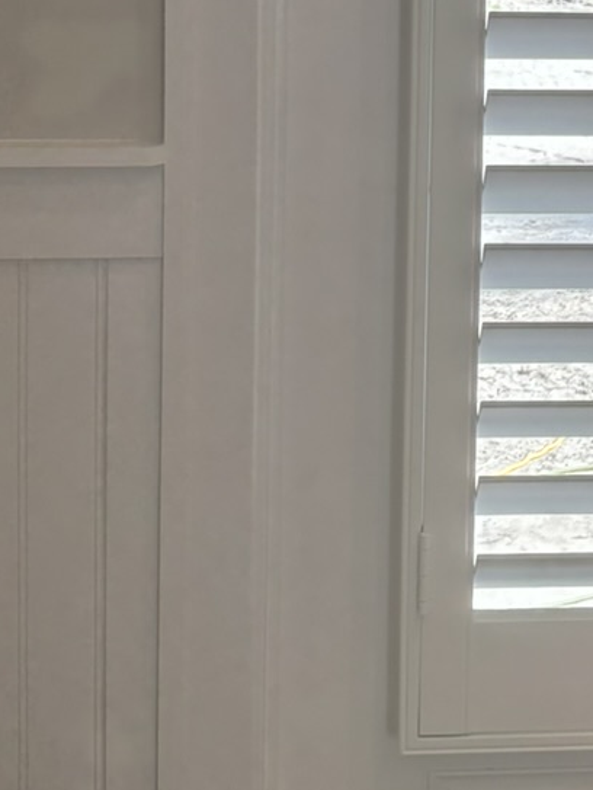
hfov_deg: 14.9
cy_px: -38
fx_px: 2236
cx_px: 552
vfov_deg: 19.3
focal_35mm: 98
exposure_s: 1/156
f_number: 1.6
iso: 50
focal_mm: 5.96
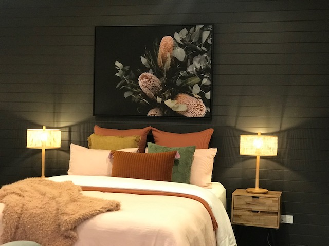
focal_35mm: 57
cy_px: 123
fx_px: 542
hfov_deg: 33.8
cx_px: 164
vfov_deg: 25.7
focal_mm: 6.6
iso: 640
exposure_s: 1/50
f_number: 2.8
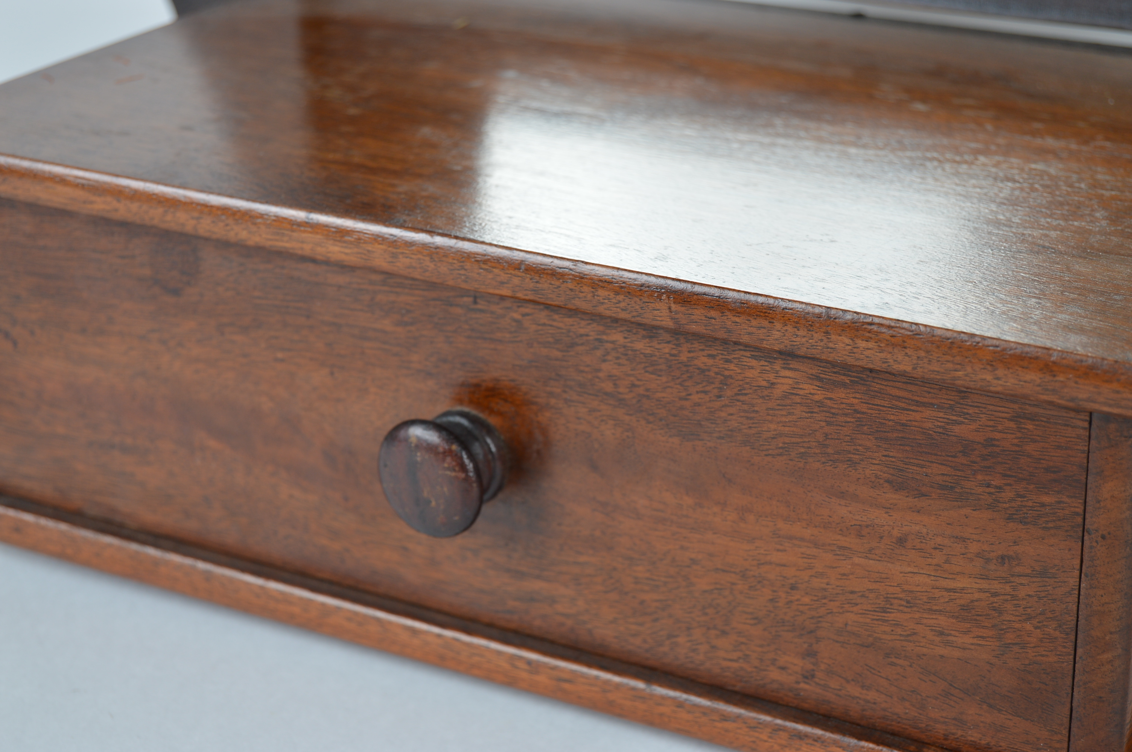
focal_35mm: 82
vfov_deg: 16.5
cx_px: 566
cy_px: 376
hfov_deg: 24.6
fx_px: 2592
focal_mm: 55
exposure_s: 1/80
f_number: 5.6
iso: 100
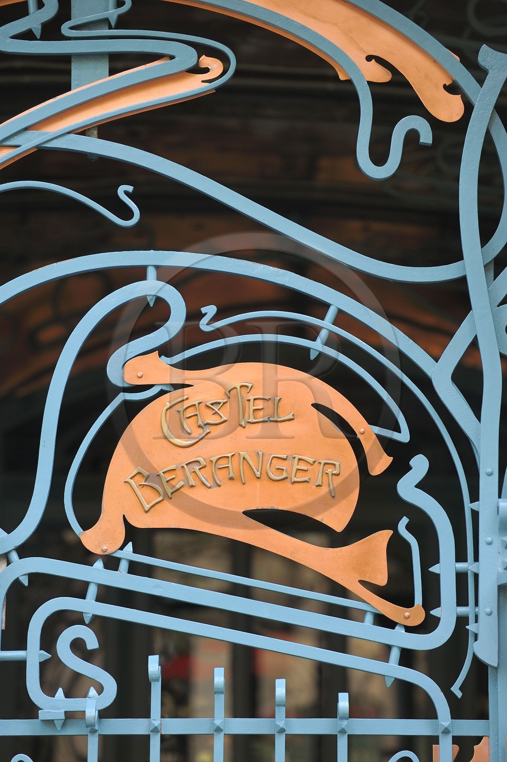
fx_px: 3491
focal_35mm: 165
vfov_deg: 12.5
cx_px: 254
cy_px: 381
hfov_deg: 8.3
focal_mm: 165
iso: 400
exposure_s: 1/160
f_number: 4
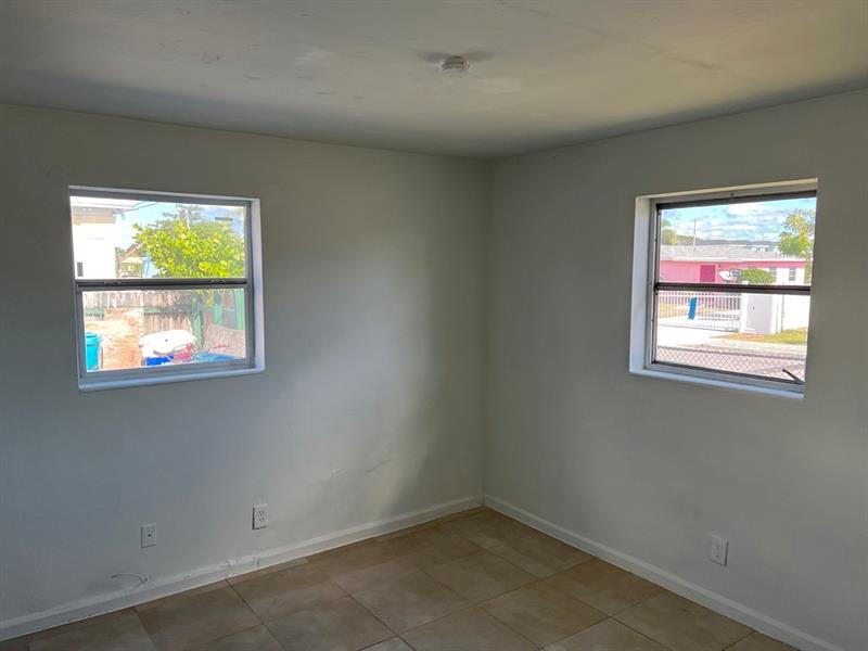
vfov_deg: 53.1
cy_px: 326
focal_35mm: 26
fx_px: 652
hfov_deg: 67.3
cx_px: 434
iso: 50
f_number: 1.5
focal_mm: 5.7
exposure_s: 1/410
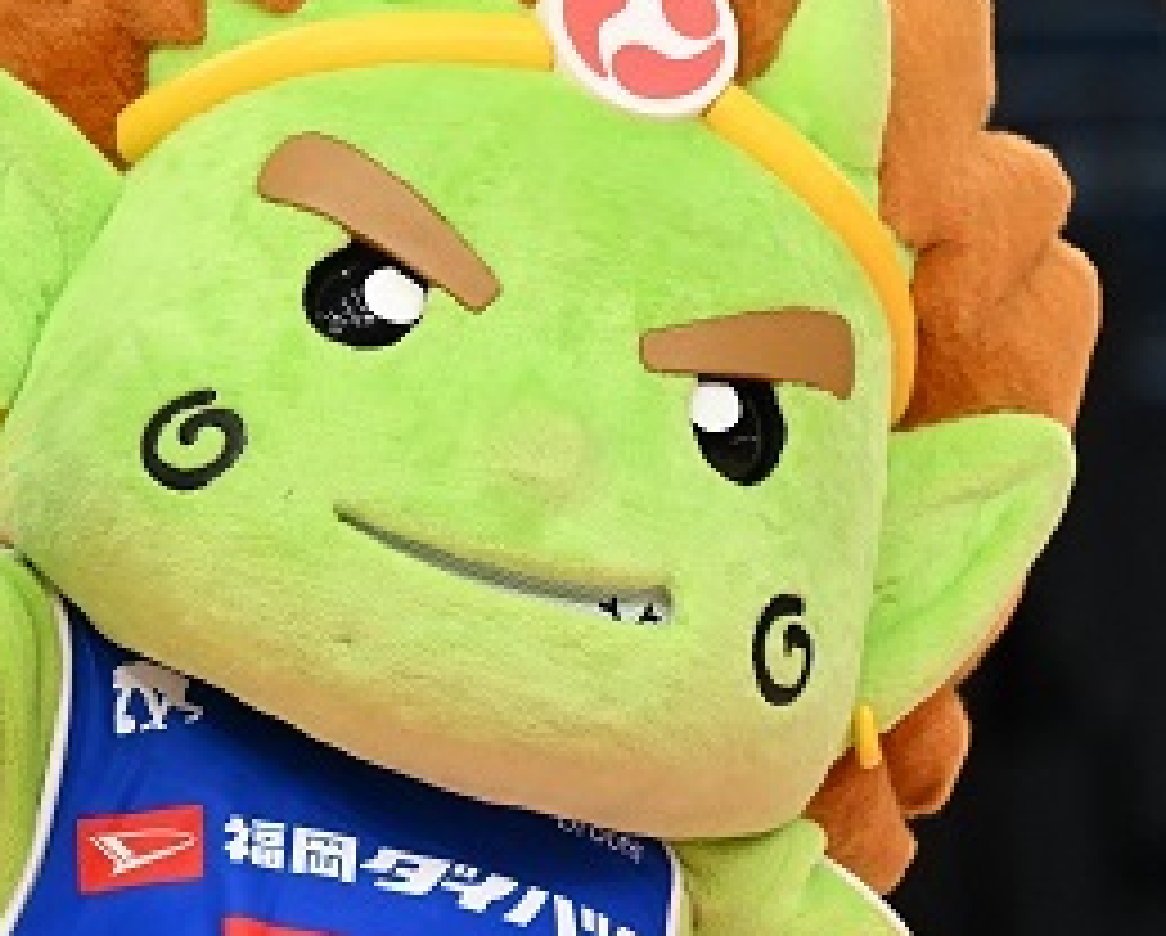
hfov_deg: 4.0
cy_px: 666
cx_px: 320
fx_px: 16624
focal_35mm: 481
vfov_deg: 3.2
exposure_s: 1/1600
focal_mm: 190
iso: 4000
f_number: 3.5
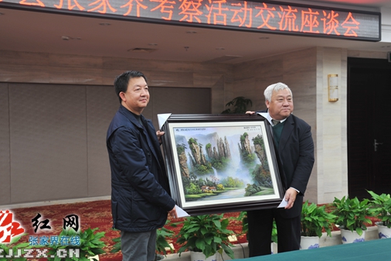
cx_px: 193
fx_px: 543
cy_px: 126
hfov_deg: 39.6
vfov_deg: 27.0
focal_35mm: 50
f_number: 4.5
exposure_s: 1/25
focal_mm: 46
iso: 200
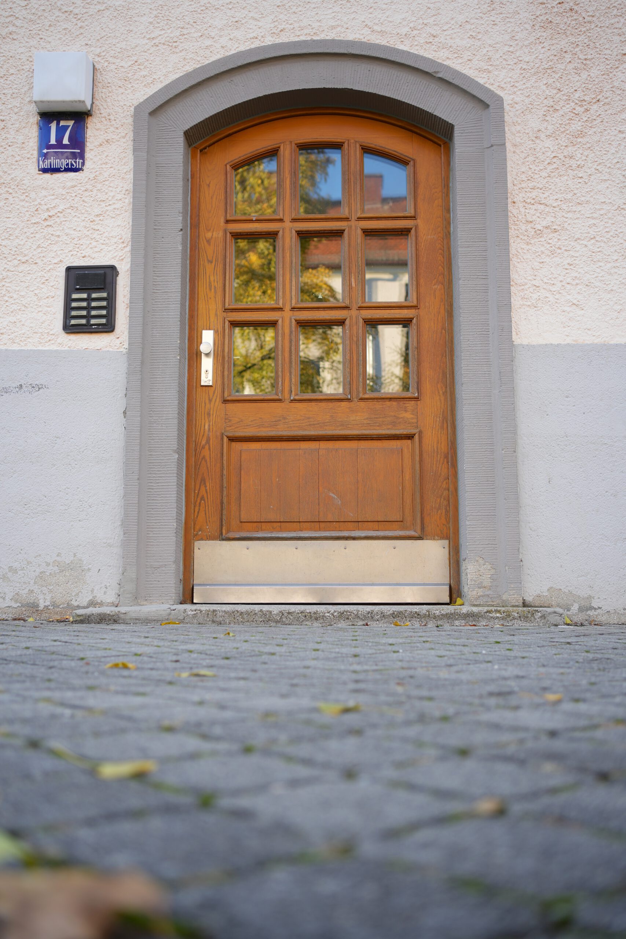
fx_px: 913
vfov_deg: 54.4
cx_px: 313
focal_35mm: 35
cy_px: 470
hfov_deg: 37.9
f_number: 2.8
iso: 100
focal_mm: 35
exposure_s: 1/125
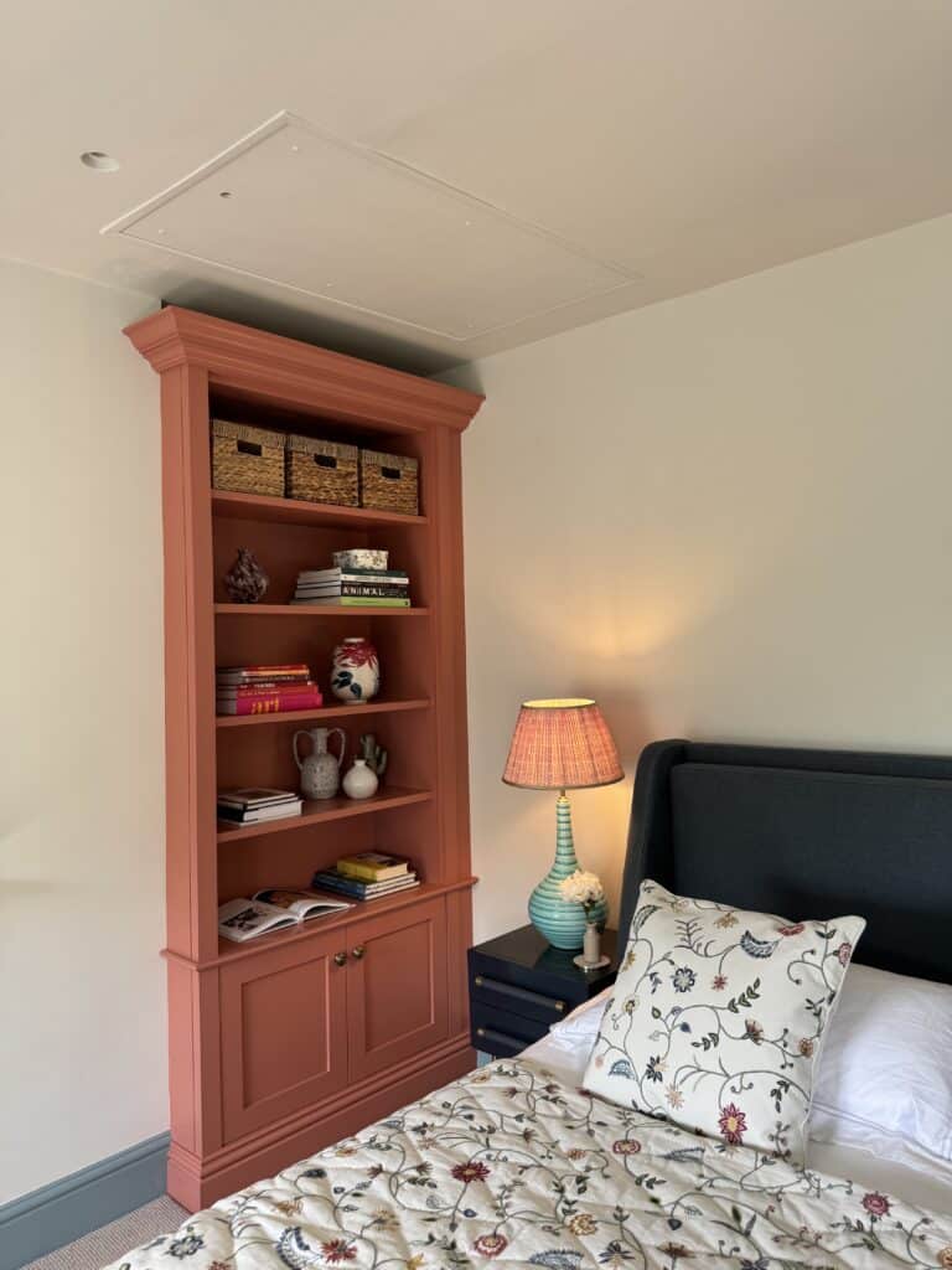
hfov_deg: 56.8
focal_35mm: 24
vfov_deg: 71.6
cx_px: 476
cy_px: 635
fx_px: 880
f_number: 1.78
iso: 80
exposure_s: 1/121
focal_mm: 6.76
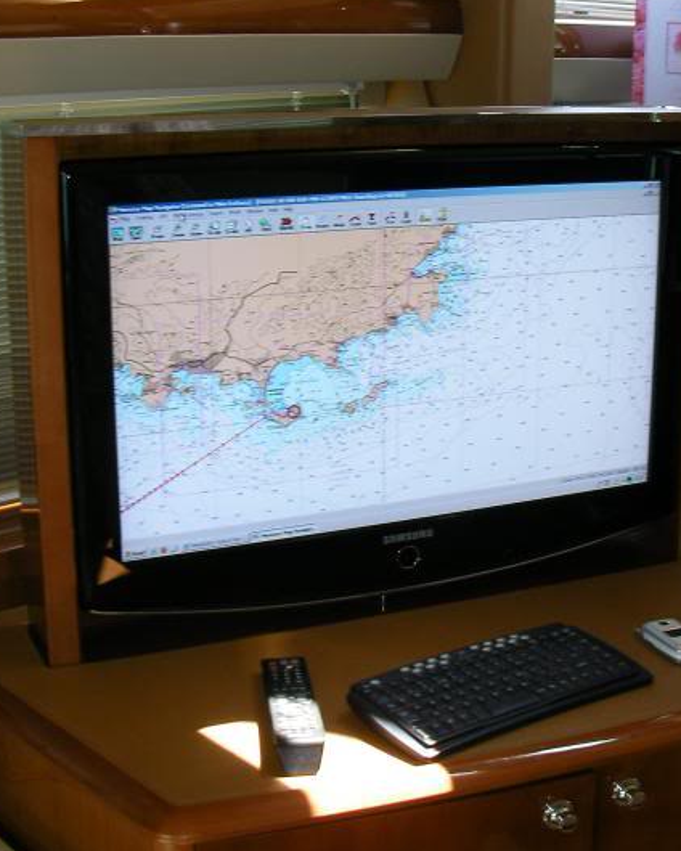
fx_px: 1411
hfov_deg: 27.1
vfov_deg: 33.6
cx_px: 387
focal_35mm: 56
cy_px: 389
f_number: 3.5
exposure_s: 1/45
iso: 50
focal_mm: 6.3
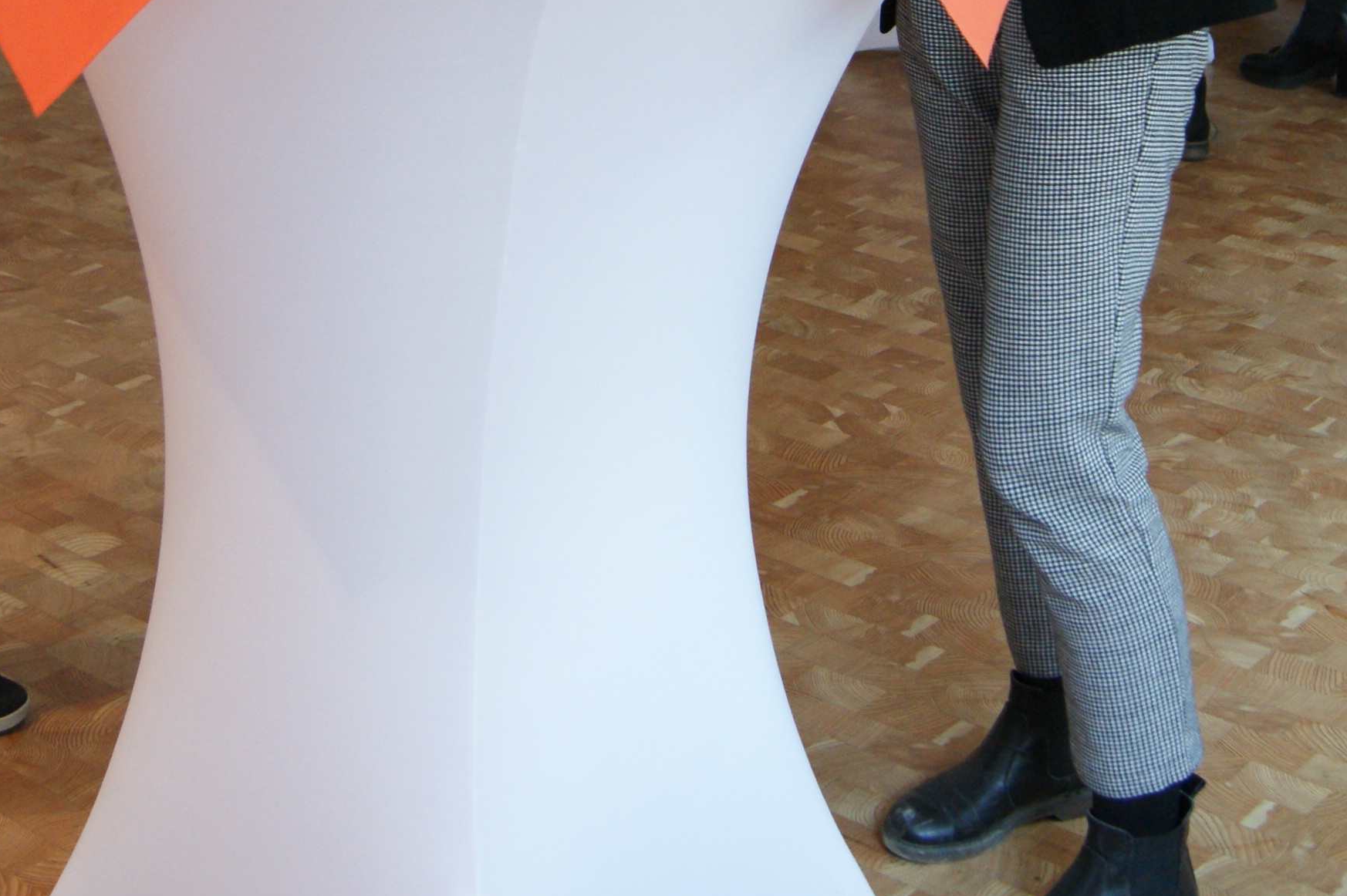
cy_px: -124
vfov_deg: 18.3
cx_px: 663
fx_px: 2655
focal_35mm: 71
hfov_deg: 28.5
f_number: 3.5
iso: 400
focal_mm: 18
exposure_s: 1/30
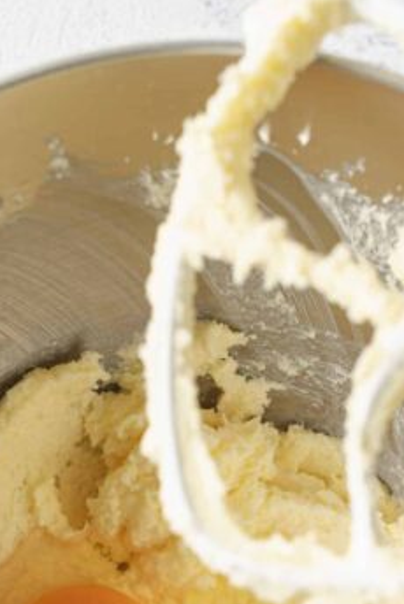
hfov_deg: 12.6
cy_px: 644
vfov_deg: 18.1
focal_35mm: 109
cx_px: 201
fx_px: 1831
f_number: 5.6
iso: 200
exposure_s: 1/8
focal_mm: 50
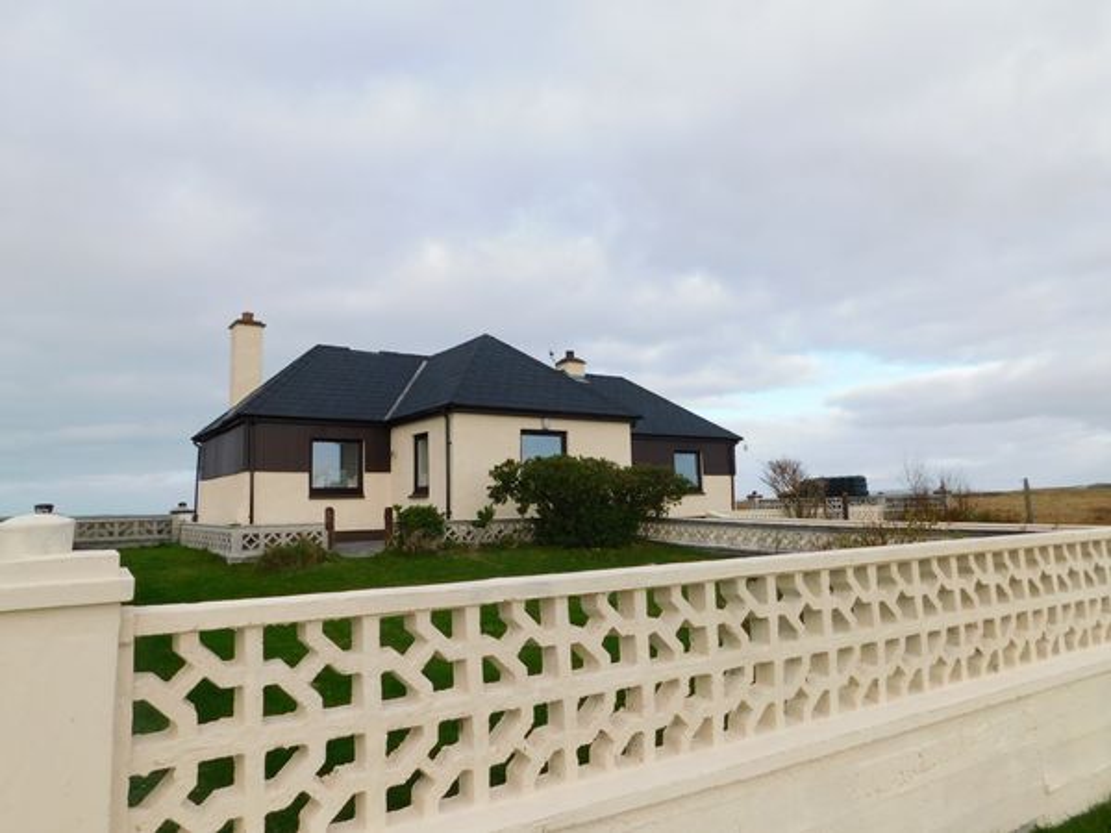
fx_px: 738
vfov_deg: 58.9
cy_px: 416
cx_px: 556
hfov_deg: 73.9
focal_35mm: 23
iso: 125
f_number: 3
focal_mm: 4
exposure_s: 1/640
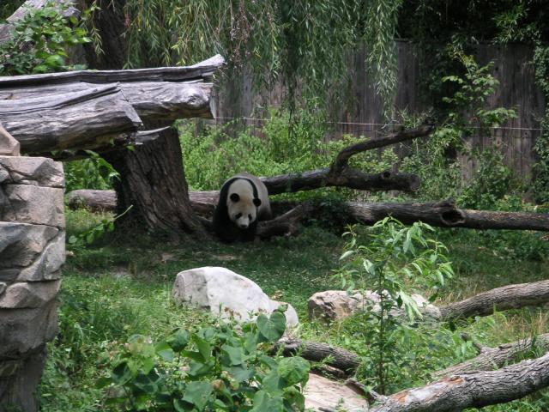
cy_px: 206
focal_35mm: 111
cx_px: 274
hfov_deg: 17.7
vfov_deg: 13.3
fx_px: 1760
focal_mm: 17.1
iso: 50
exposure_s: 1/250
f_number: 3.6
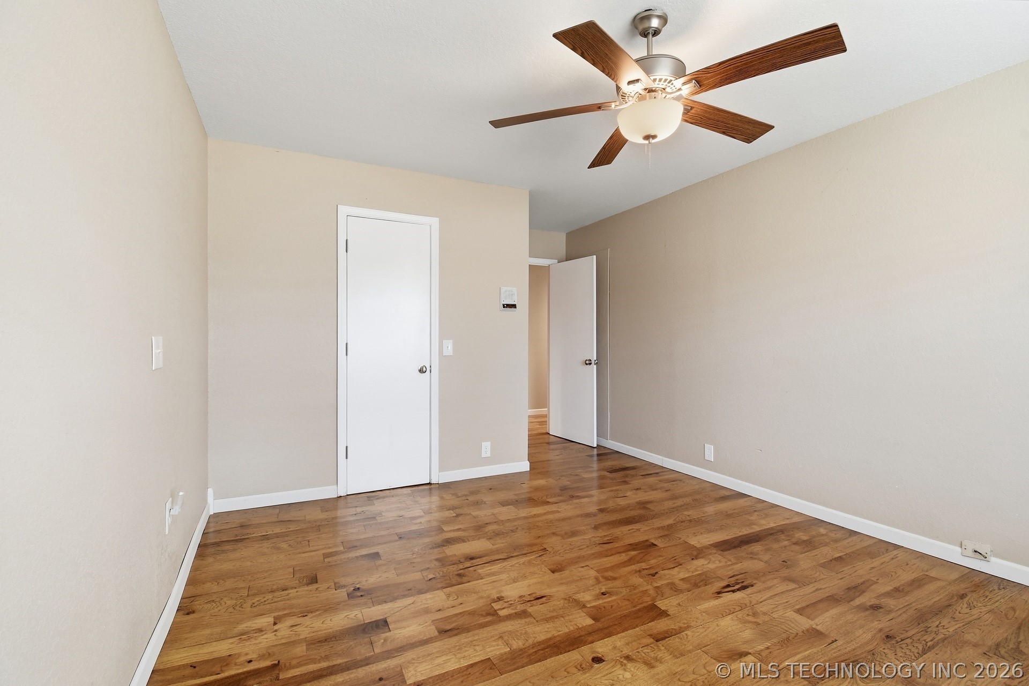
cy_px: 343
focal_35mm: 15
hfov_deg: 100.4
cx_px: 514
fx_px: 429
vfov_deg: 77.3
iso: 250
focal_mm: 10
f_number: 9
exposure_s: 1/5
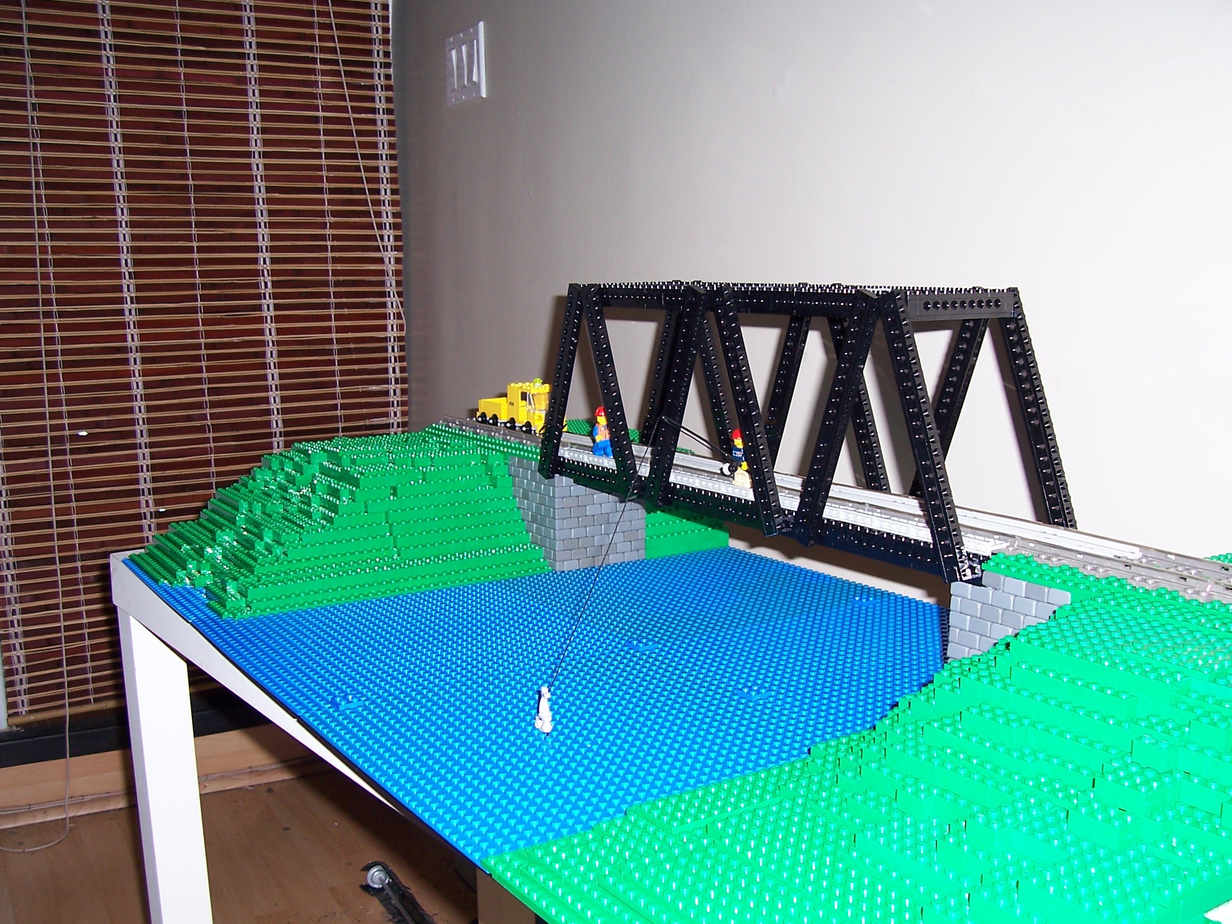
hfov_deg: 51.3
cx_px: 644
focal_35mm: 36
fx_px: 1281
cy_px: 487
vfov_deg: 39.6
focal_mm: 5.6
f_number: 2.7
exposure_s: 1/60
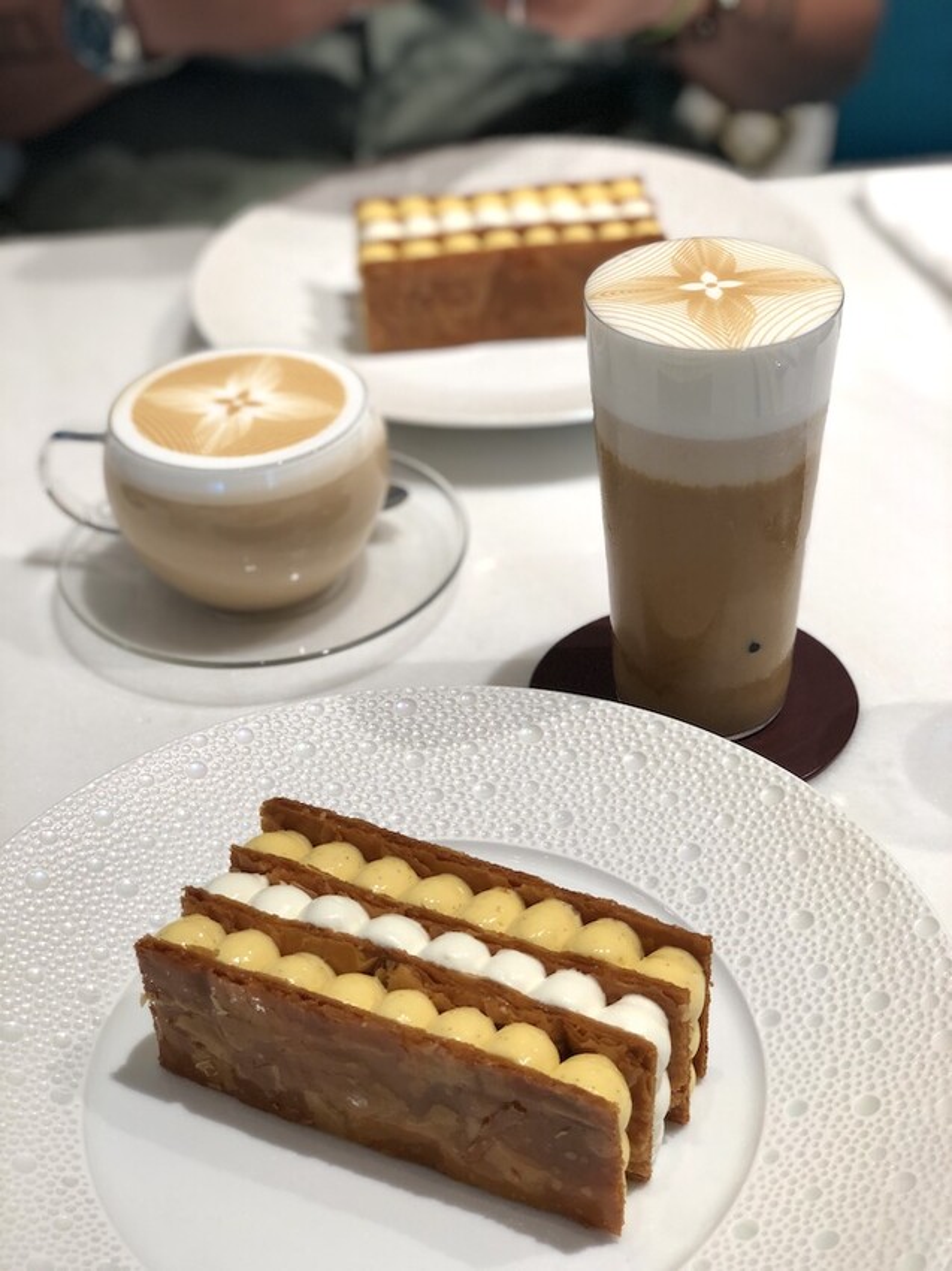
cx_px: 476
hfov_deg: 28.0
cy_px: 636
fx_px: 1908
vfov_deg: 36.8
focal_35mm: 52
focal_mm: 6
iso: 25
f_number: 2.4
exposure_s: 1/59
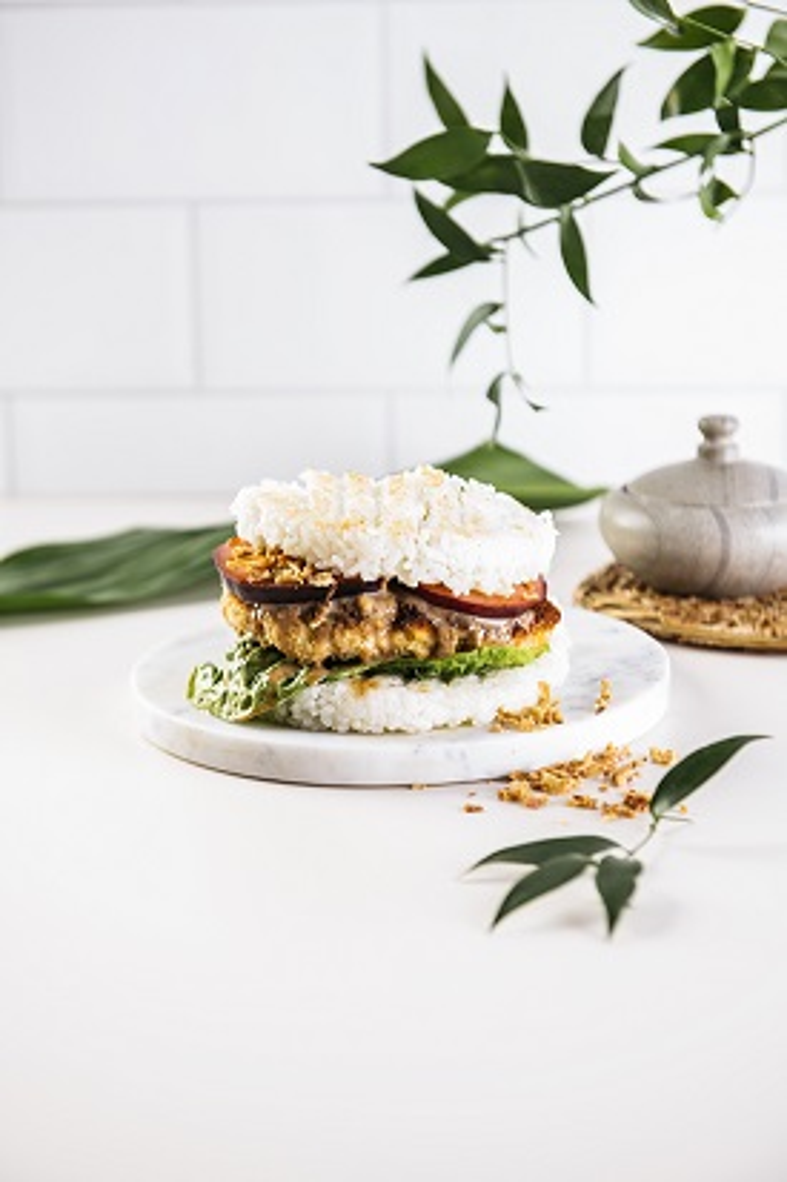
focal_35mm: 70
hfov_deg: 19.4
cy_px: 591
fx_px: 2297
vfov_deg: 28.9
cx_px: 394
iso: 64
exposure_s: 1/125
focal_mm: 70
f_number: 5
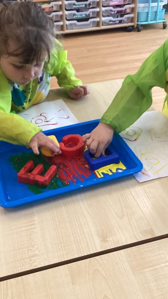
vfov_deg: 50.4
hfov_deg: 29.7
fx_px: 317
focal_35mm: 40
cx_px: 86
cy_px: 131
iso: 160
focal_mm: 3.3
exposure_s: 1/60
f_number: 2.4
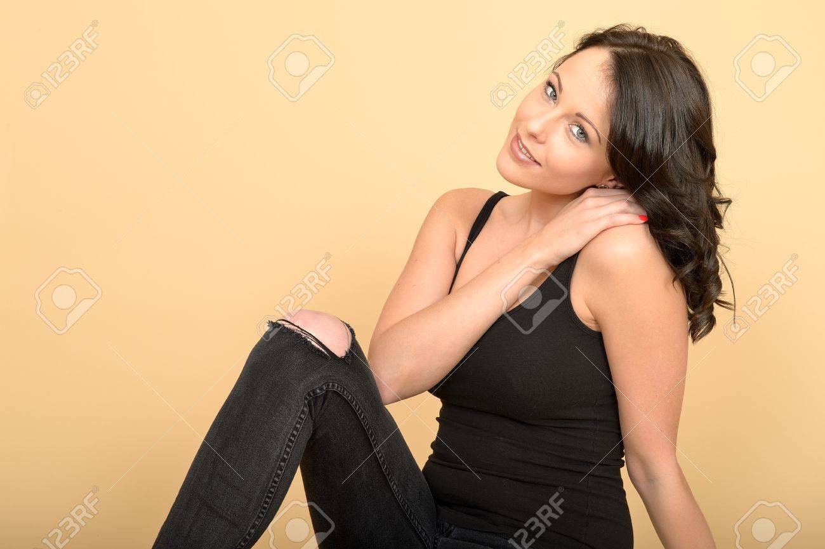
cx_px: 412
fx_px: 1145
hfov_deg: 39.6
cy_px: 274
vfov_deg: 27.0
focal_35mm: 50
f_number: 13
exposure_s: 1/200
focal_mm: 50
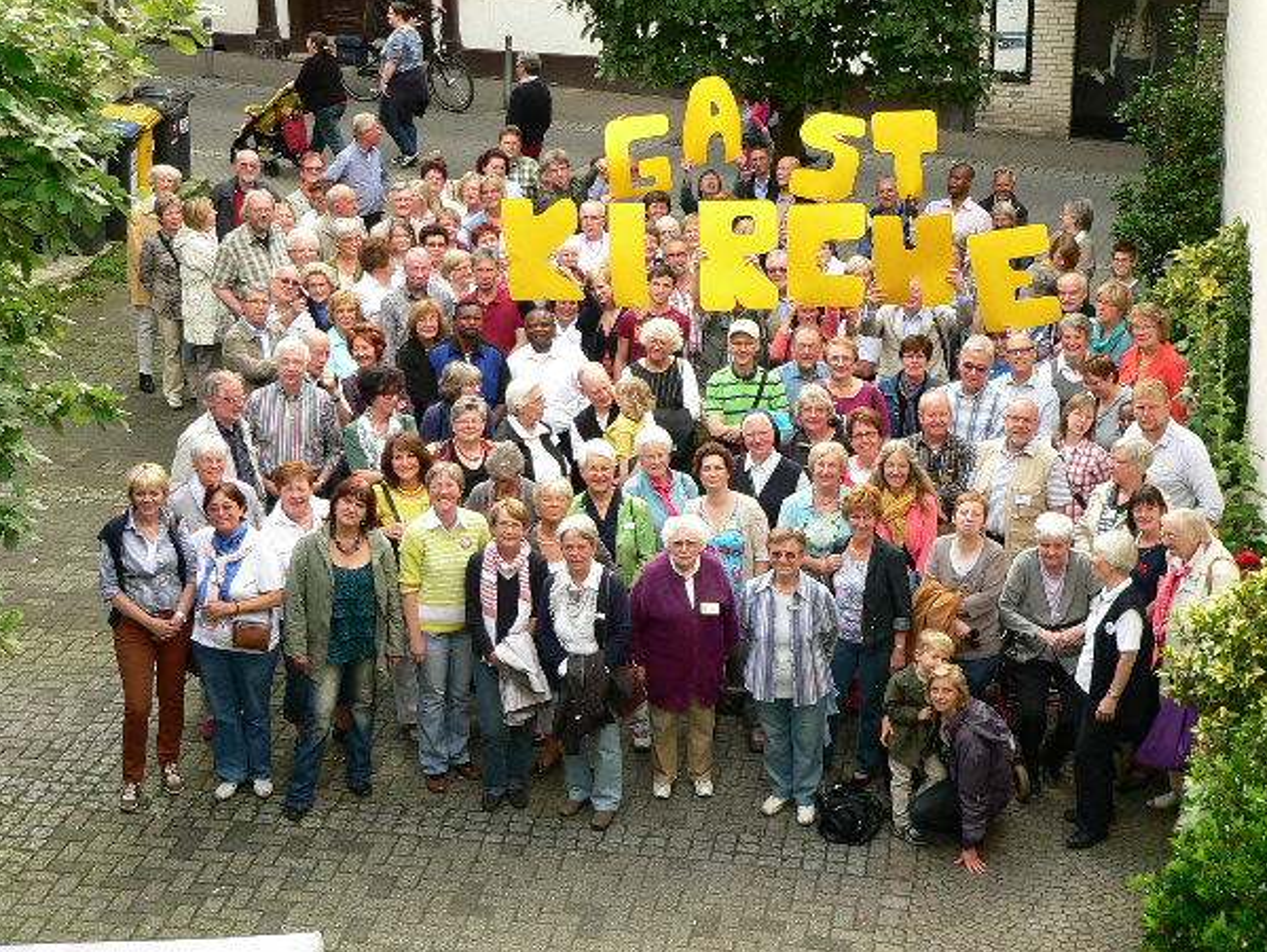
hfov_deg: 30.7
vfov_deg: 23.3
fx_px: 2307
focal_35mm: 63
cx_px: 666
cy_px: 461
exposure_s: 1/160
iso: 100
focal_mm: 9.9
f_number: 2.8
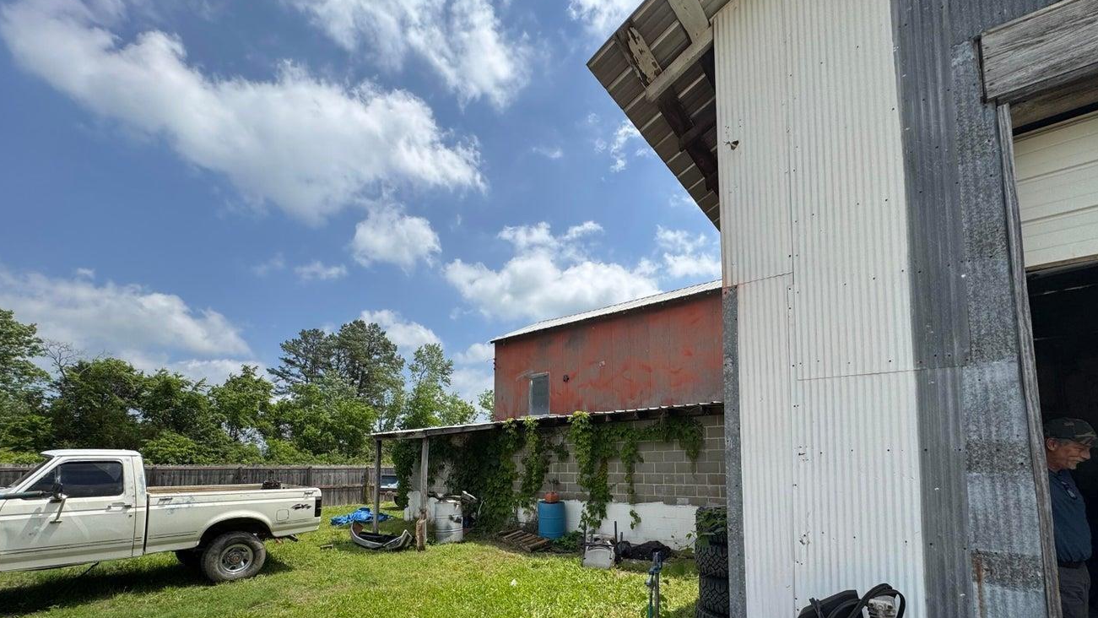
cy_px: 423
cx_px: 558
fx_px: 466
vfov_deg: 64.9
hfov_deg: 99.4
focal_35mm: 16
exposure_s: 1/2146
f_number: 2.2
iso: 40
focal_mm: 2.22
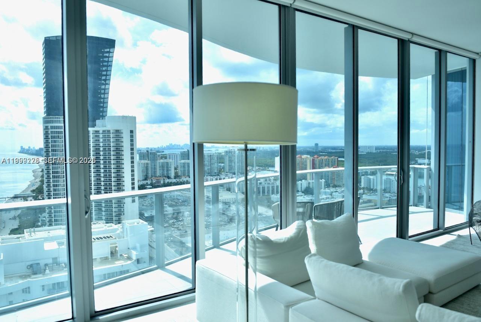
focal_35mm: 24
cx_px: 240
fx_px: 321
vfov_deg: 53.2
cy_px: 161
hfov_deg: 73.7
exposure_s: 1/1000
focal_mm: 24
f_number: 3.5
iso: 250
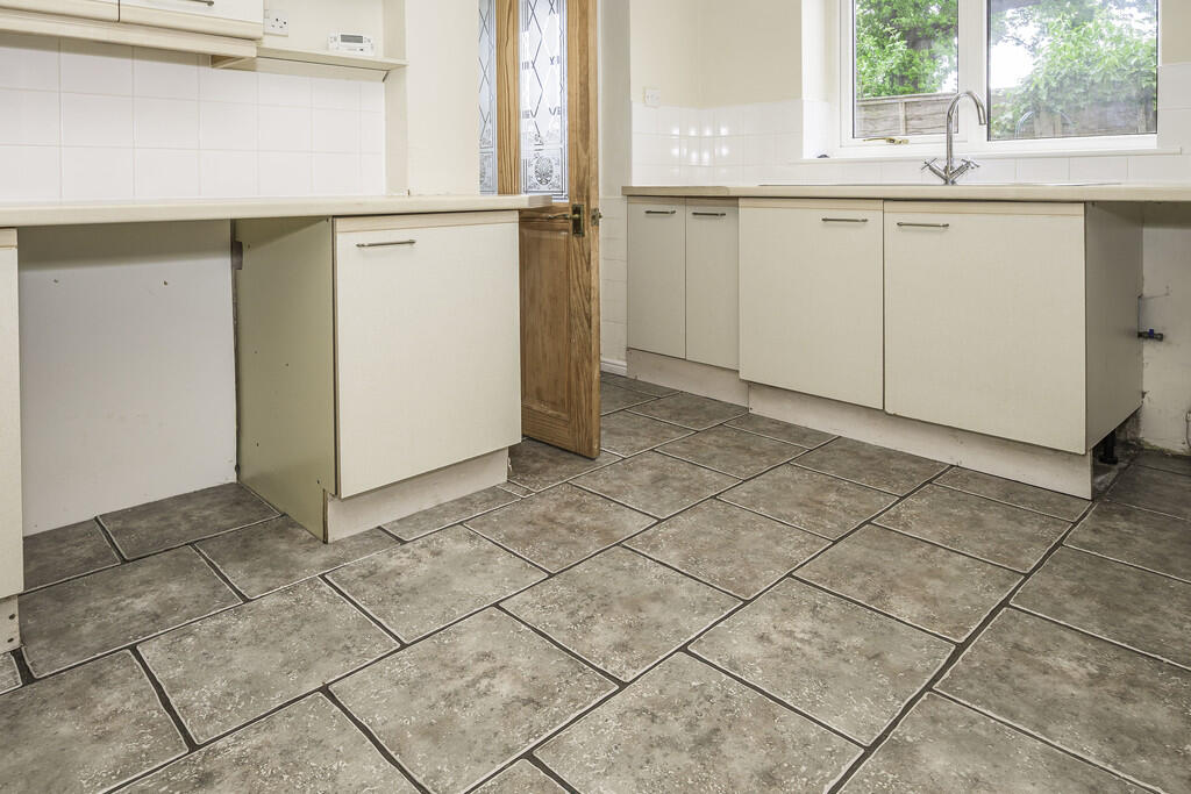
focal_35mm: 20
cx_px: 596
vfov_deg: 60.7
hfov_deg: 82.6
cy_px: 397
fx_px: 678
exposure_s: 1/125
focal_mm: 20.5
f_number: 7.1
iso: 320
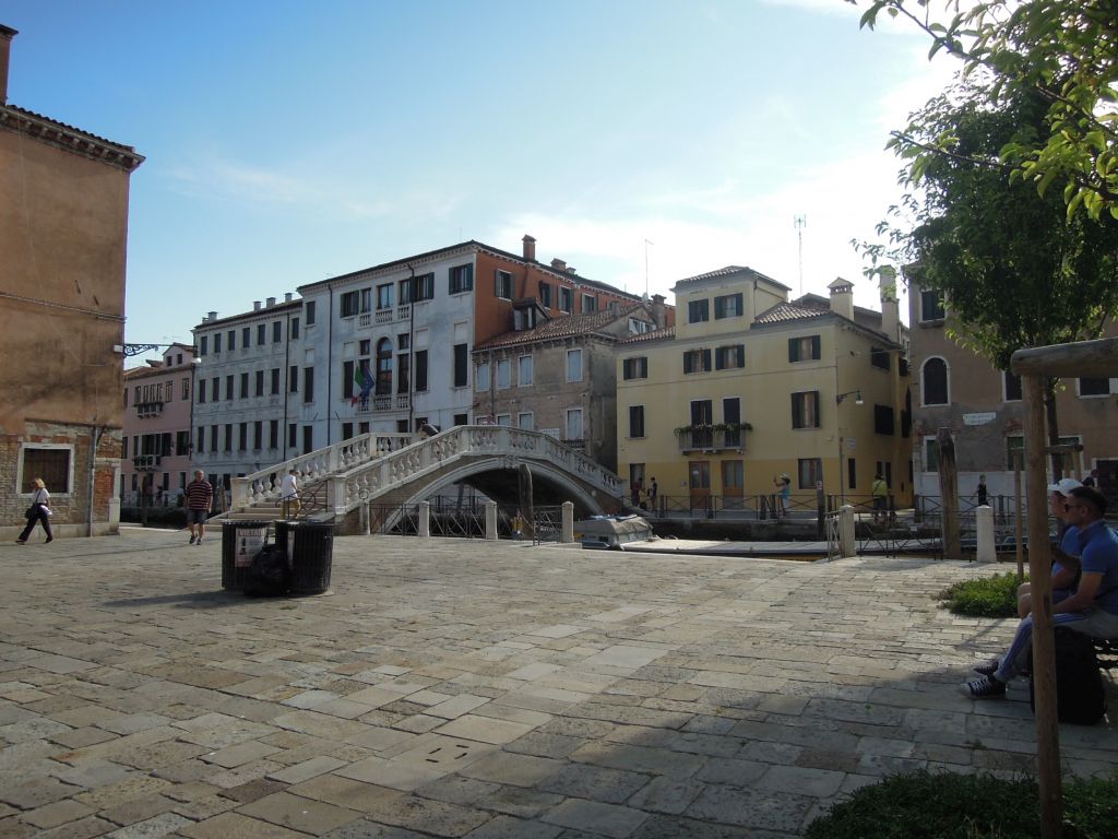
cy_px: 420
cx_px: 559
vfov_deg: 56.8
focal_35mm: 24
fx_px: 775
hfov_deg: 71.6
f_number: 3.2
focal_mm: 4.3
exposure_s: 1/1600
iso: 160
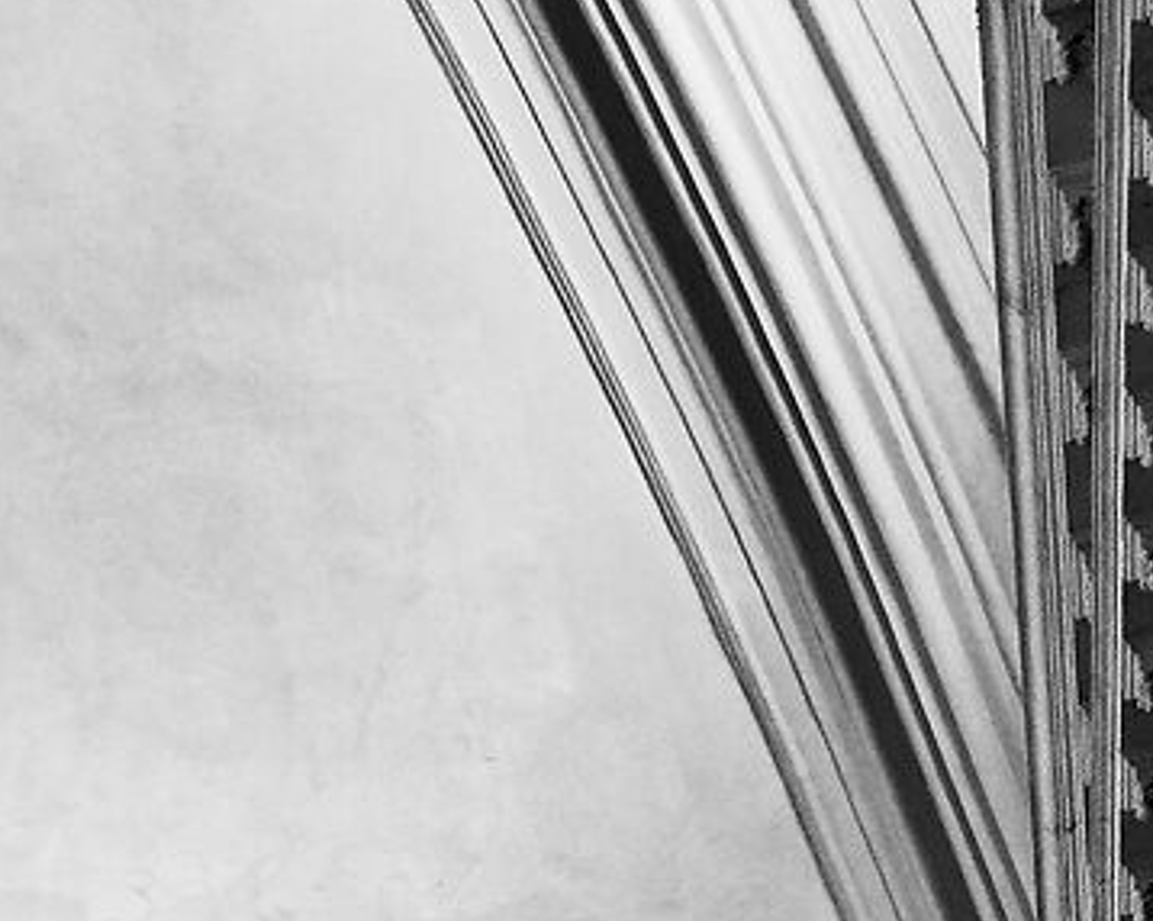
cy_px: 2013
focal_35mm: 151
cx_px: -519
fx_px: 5150
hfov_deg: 12.2
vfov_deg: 9.4
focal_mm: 24
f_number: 4
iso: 800
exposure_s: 1/25
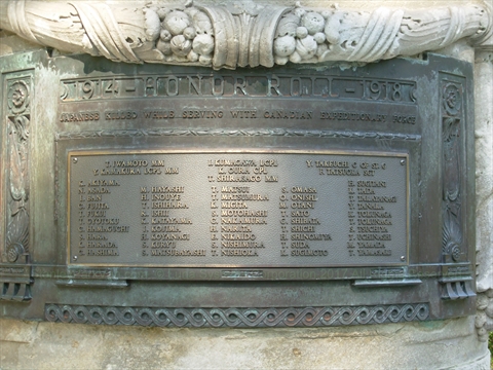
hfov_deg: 25.7
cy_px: 185
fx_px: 1082
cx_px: 246
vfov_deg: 19.4
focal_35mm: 76
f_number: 3.6
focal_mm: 12.5
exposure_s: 1/57
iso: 50
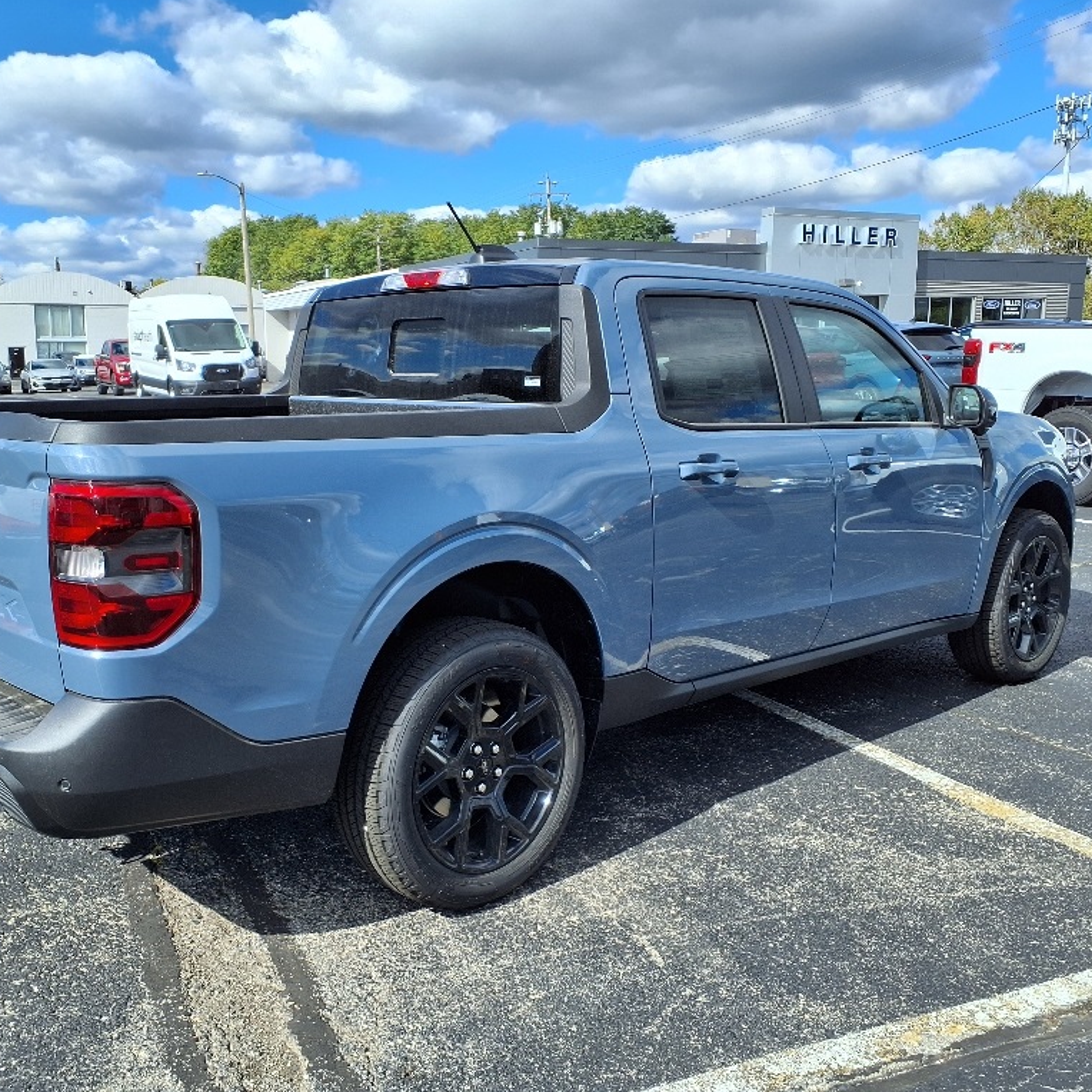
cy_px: 545
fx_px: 1142
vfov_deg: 51.1
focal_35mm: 32
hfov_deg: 50.8
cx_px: 436
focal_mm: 3.58
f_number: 1.9
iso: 40
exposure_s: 1/2000
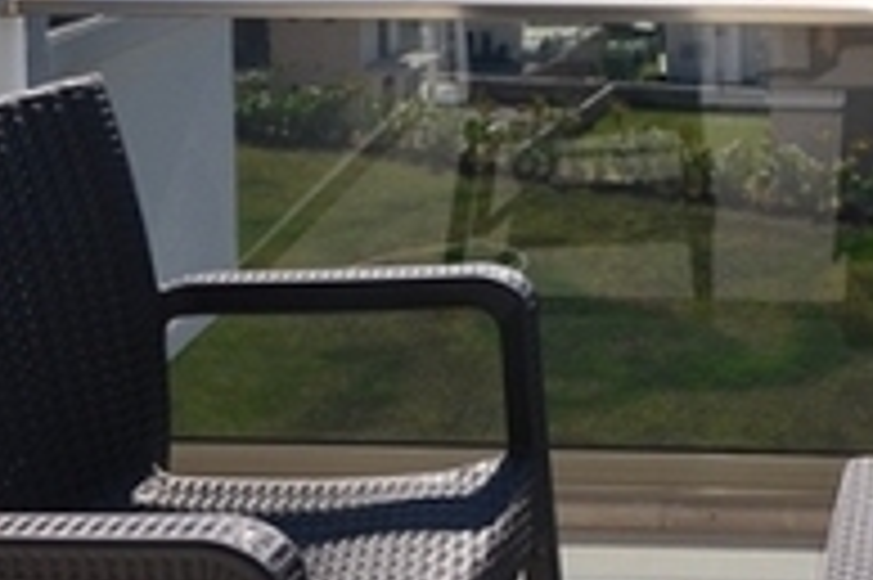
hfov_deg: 33.3
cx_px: 826
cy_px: -202
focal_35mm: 56
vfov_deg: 21.5
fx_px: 1357
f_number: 11
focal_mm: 10
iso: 200
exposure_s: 1/400
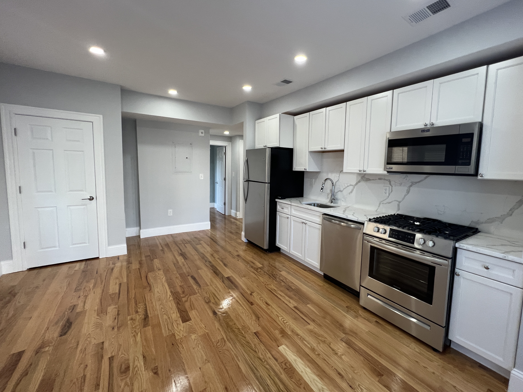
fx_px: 212
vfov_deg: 85.6
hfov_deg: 101.9
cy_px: 189
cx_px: 279
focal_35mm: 14
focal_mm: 1.57
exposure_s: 1/60
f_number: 1.8
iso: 125
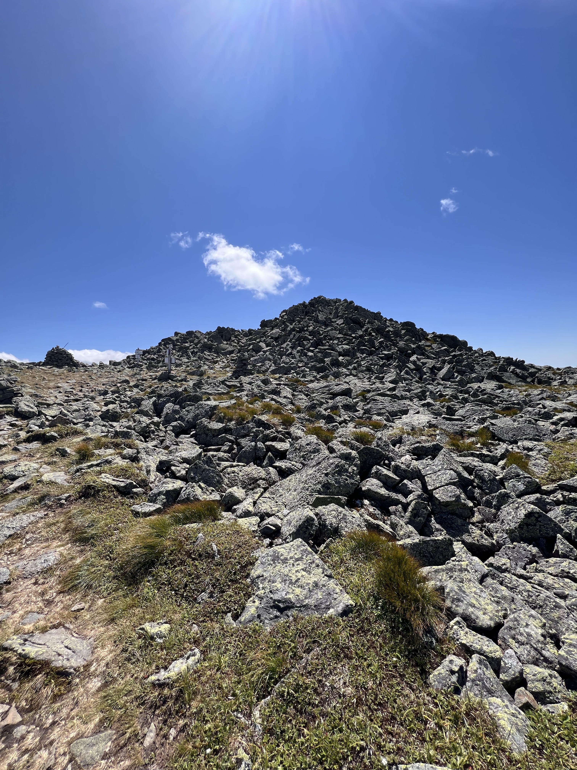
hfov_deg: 89.9
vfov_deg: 106.2
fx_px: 289
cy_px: 385
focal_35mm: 13
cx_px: 288
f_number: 1.8
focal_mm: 1.57
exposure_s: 1/1488
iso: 32
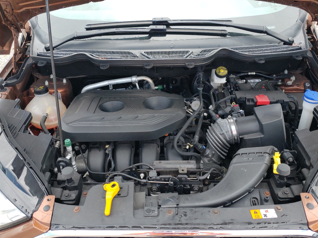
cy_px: 104
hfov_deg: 58.4
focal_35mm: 31
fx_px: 285
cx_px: 162
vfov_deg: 45.3
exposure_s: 1/435
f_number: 1.5
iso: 50
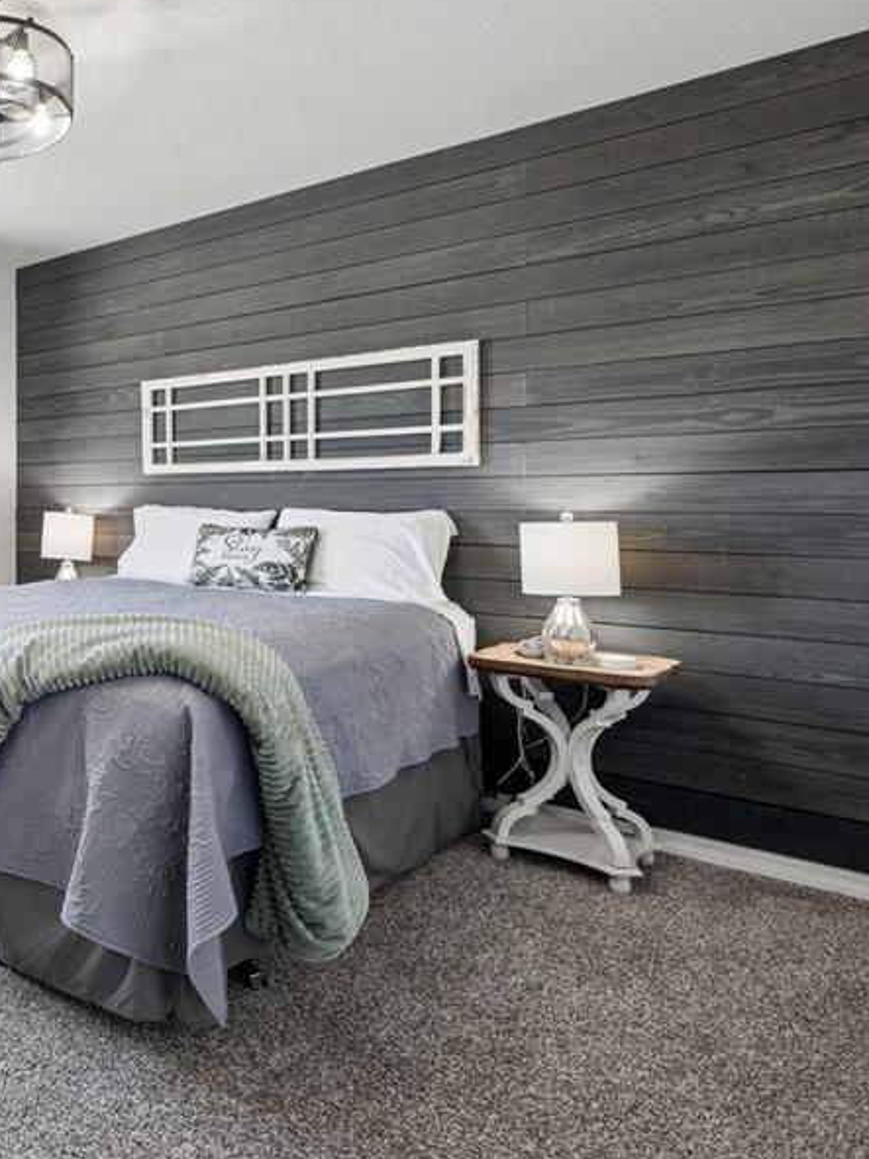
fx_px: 837
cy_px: 514
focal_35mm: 25
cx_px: -55
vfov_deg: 69.2
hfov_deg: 44.1
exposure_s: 1/10
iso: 800
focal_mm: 15
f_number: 11
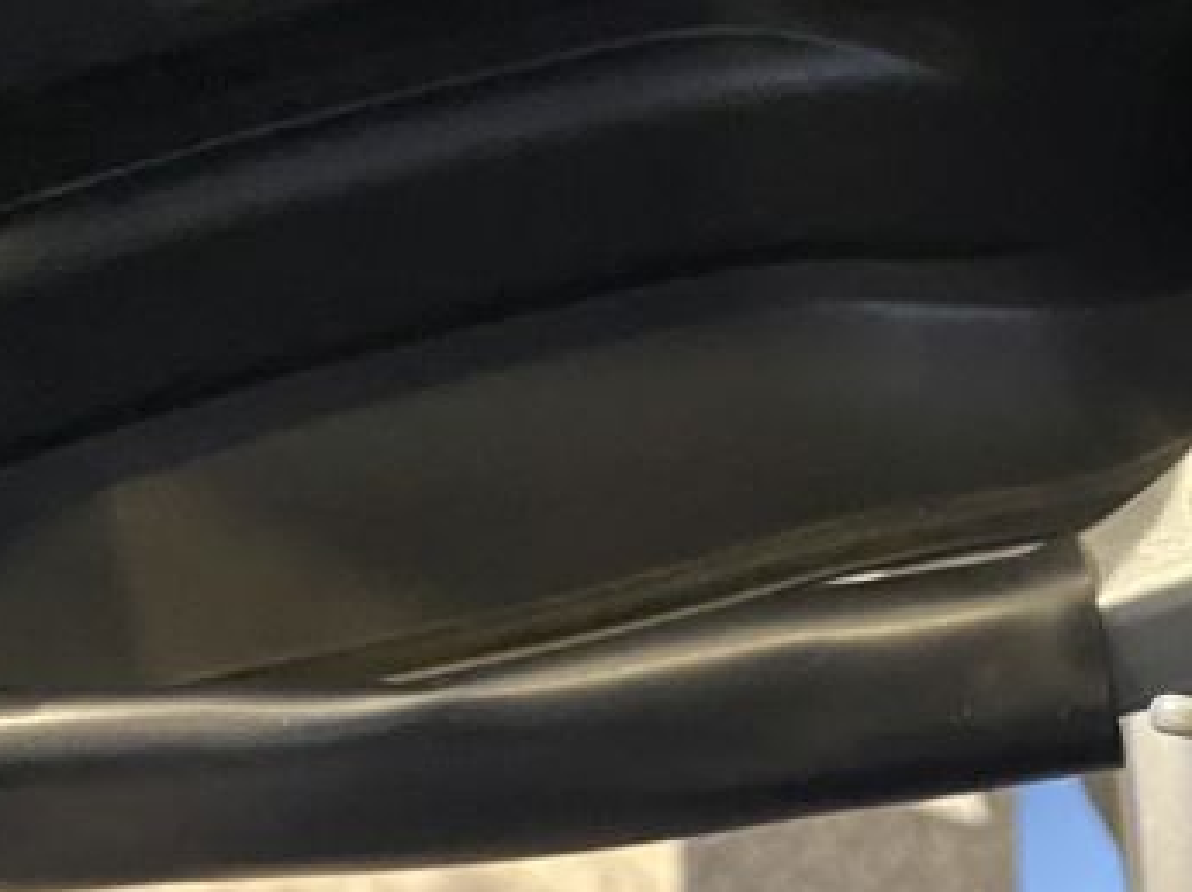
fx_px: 2752
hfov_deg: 22.8
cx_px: 1368
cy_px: 925
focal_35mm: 80
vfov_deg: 17.9
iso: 640
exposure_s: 1/34
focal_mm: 4.25
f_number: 1.8
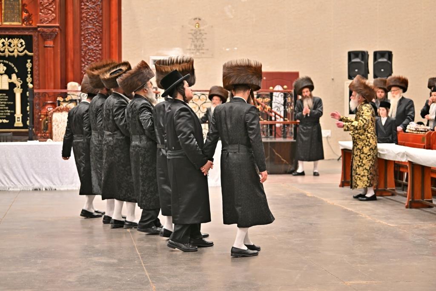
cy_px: 146
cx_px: 218
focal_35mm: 70
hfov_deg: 28.8
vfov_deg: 19.5
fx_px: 848
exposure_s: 1/400
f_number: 2.8
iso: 800
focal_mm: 70
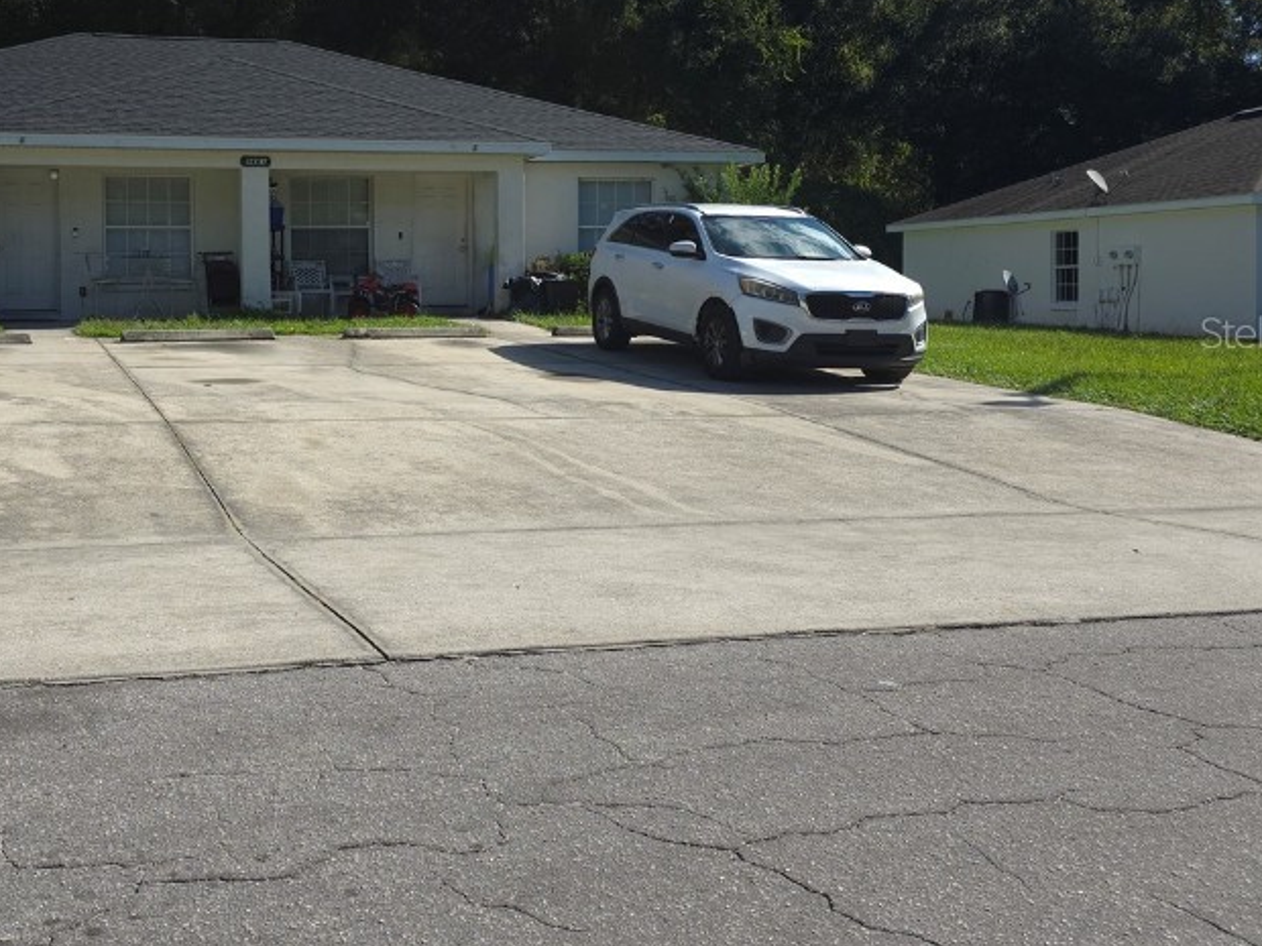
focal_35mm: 38
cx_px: 350
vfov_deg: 37.4
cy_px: 332
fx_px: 1385
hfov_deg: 47.5
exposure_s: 1/454
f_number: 1.7
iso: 12
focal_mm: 6.3
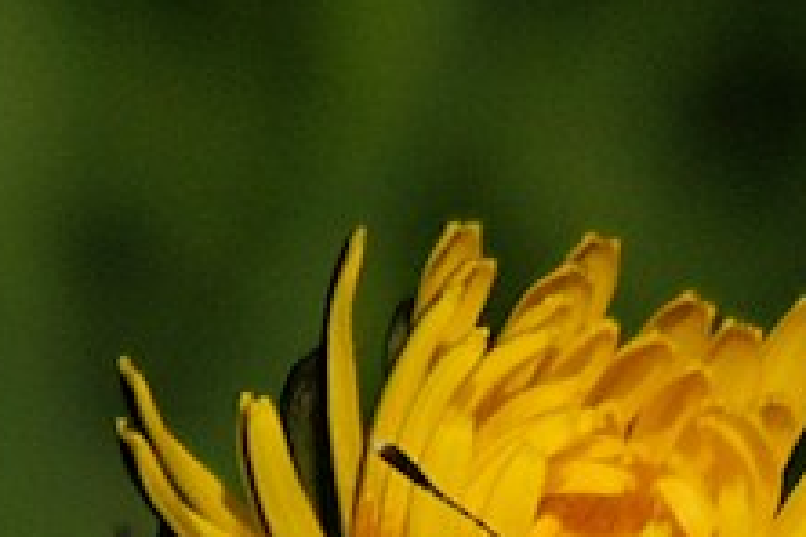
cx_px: 1169
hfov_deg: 0.8
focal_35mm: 2538
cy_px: 1001
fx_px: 56819
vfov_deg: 0.5
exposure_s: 1/4000
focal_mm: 300
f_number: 5
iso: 125
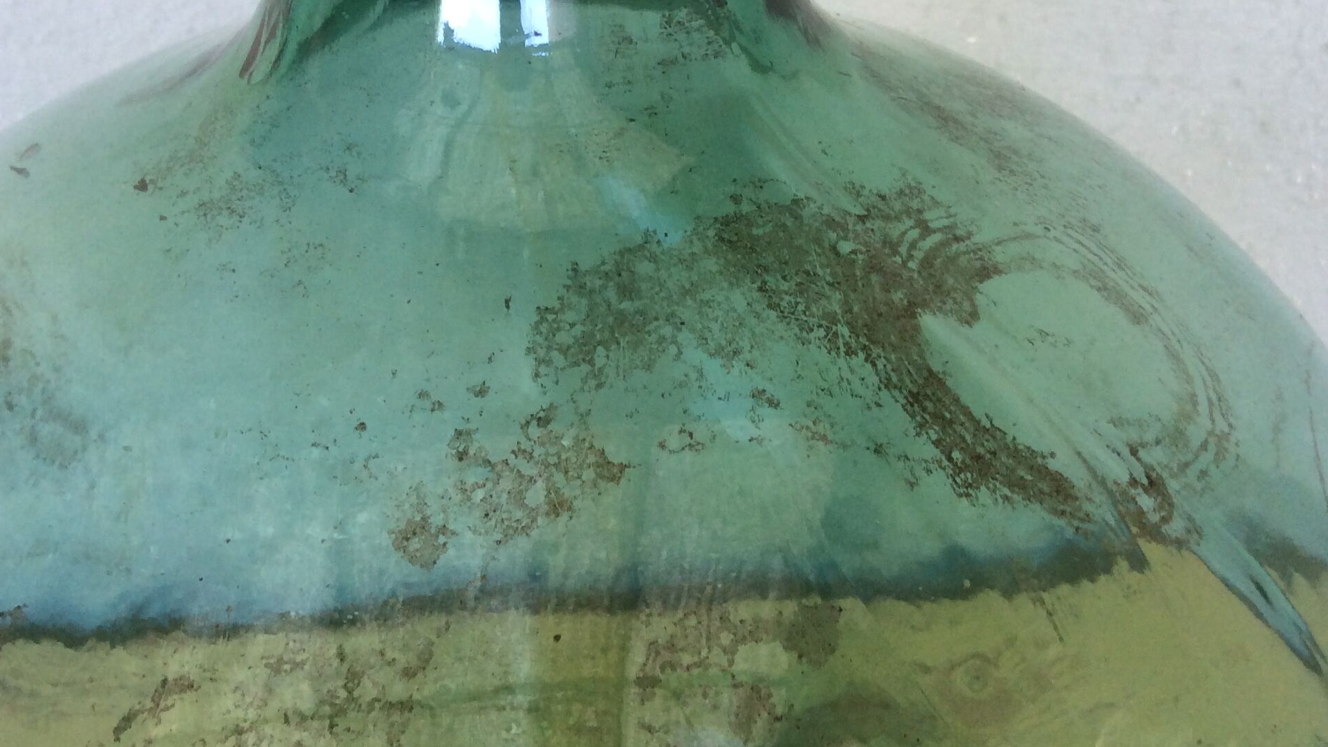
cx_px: 662
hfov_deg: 43.7
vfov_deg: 25.4
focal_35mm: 47
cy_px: 299
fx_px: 1655
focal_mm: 3.3
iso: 50
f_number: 2.4
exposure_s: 1/25
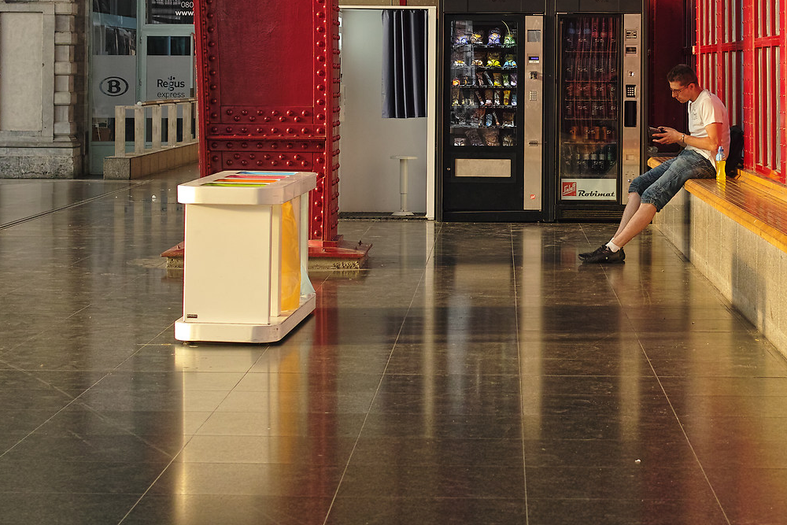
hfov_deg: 18.9
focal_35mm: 108
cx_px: 451
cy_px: 53
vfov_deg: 12.6
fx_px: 2361
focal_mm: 30
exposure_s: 1/60
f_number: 3.2
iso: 200
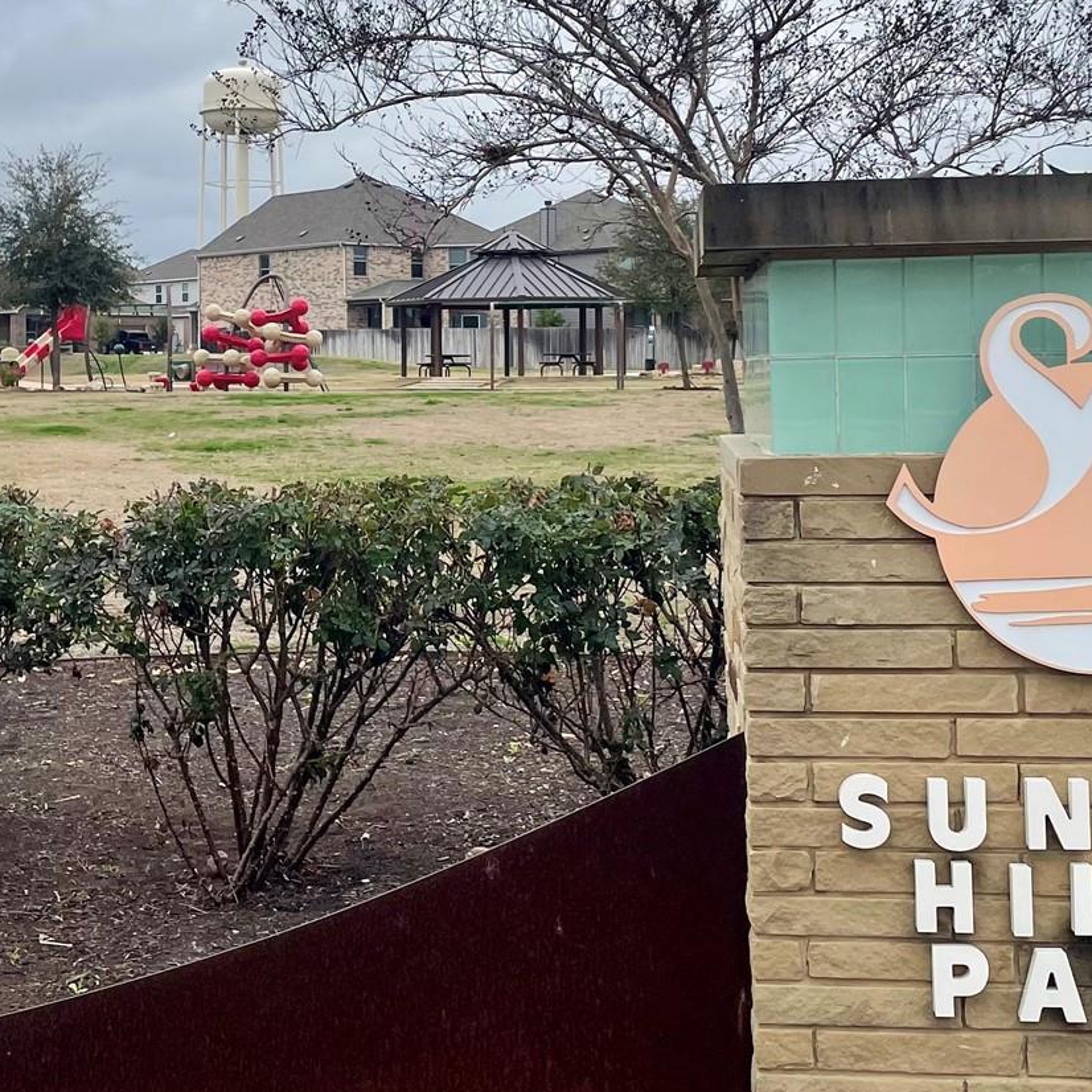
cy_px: 393
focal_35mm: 57
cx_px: 385
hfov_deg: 29.9
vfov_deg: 29.9
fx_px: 2034
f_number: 1.6
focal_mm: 4.2
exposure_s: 1/2398
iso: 32
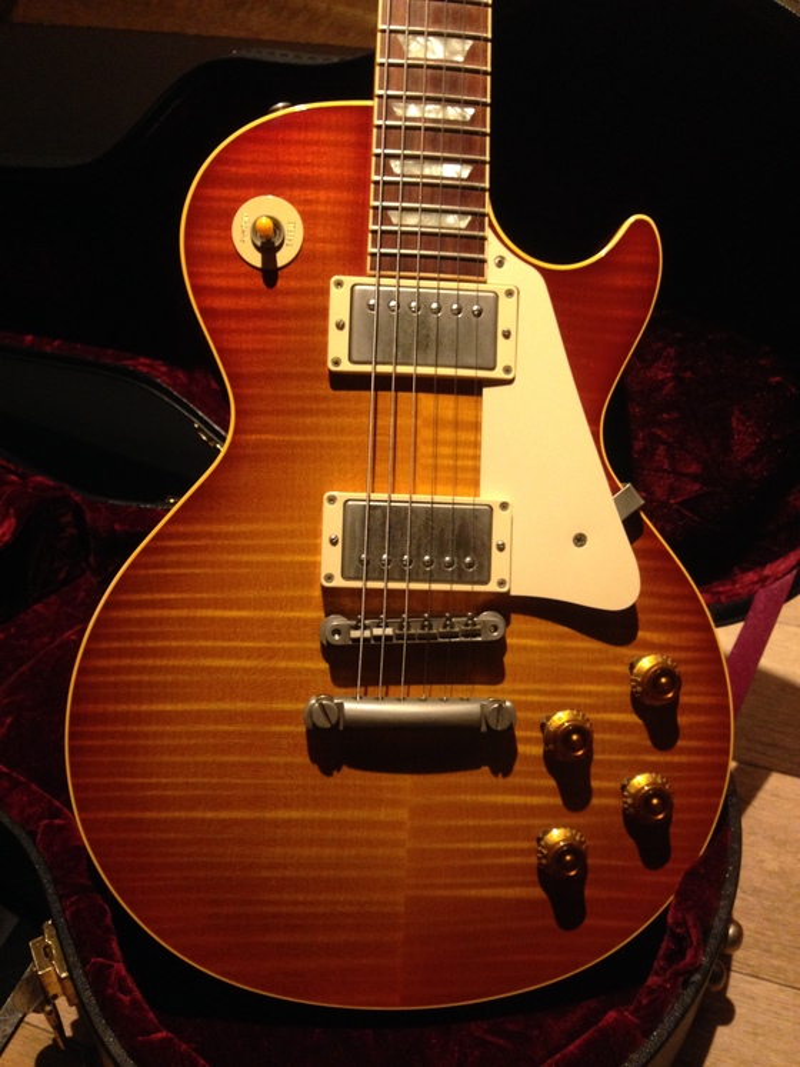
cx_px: 400
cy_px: 534
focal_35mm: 33
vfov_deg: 55.4
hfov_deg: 42.9
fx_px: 1017
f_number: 2.4
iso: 250
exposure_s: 1/20
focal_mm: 4.12
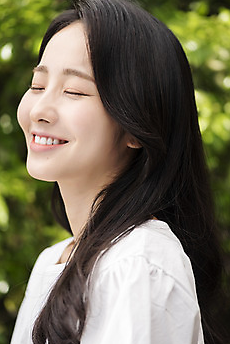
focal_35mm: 122
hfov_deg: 11.3
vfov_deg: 16.8
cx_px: 116
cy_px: 173
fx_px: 1167
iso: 100
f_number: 4
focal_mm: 105
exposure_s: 1/400
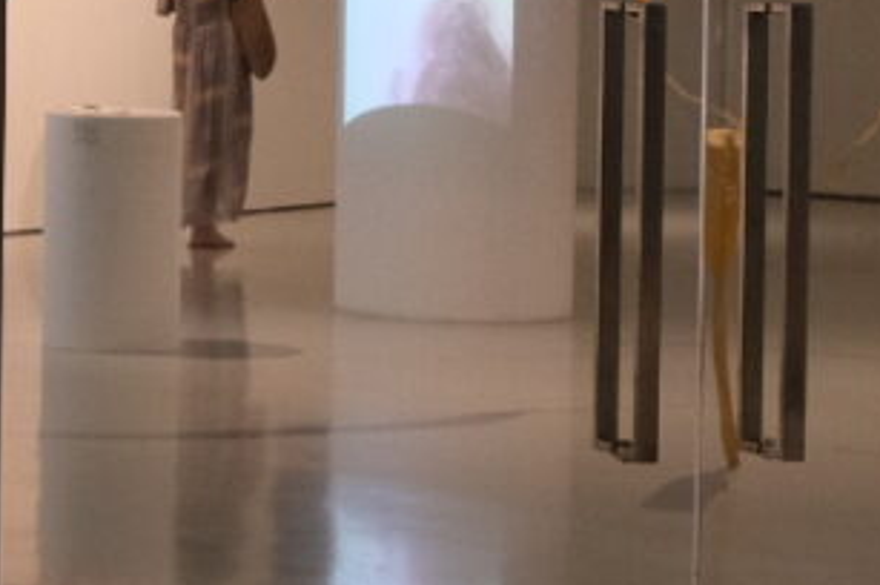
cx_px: -920
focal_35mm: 184
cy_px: -85
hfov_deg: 10.3
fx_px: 4493
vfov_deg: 7.4
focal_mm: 23
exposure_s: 1/105
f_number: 4
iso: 1600
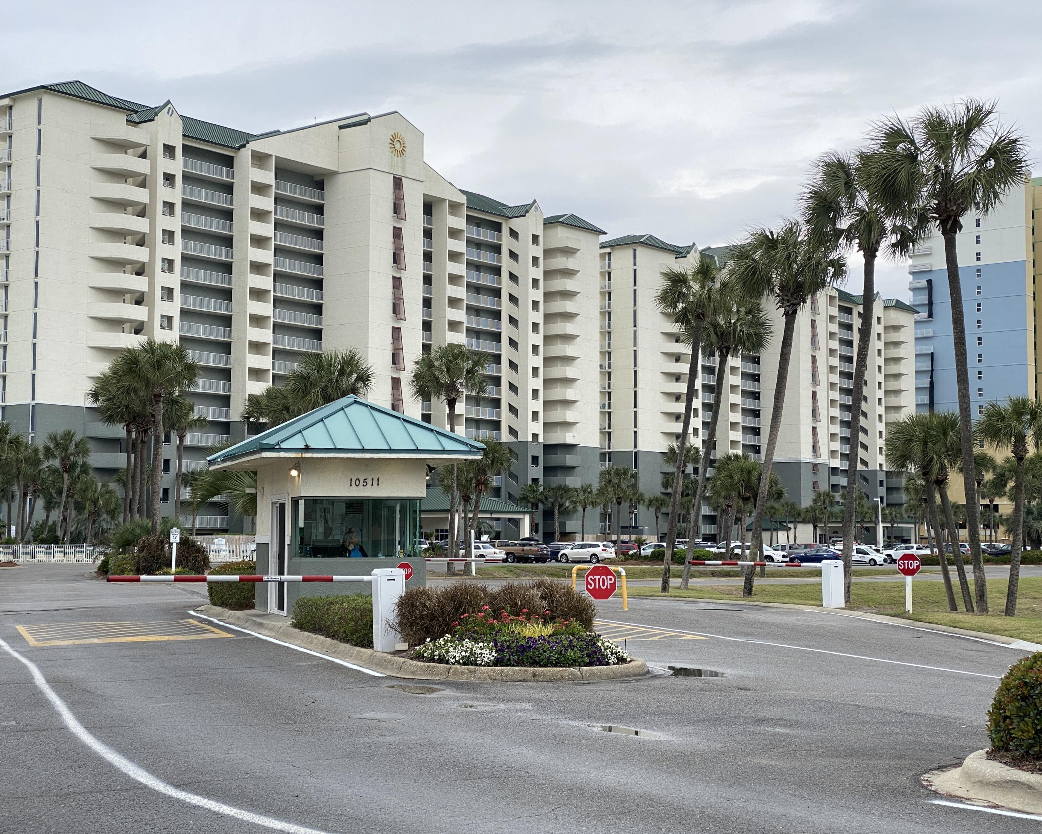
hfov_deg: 34.1
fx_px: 1696
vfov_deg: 27.6
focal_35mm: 55
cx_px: 507
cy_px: 419
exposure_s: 1/271
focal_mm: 6
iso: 20
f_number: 2
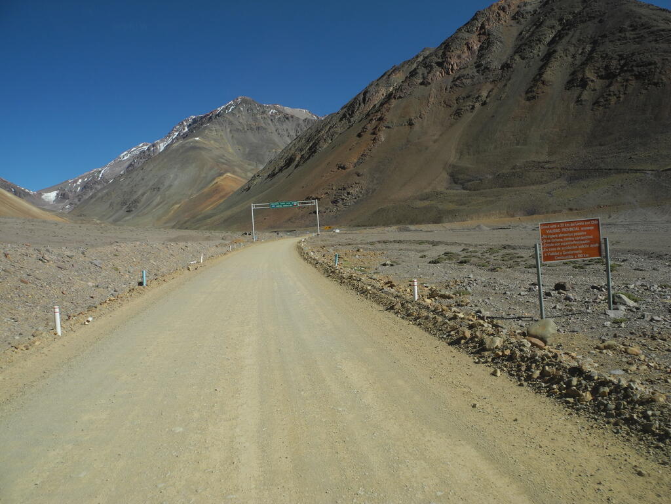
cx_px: 336
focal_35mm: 28
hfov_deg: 63.4
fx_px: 543
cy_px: 252
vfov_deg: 49.7
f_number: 5
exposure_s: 1/800
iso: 100
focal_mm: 6
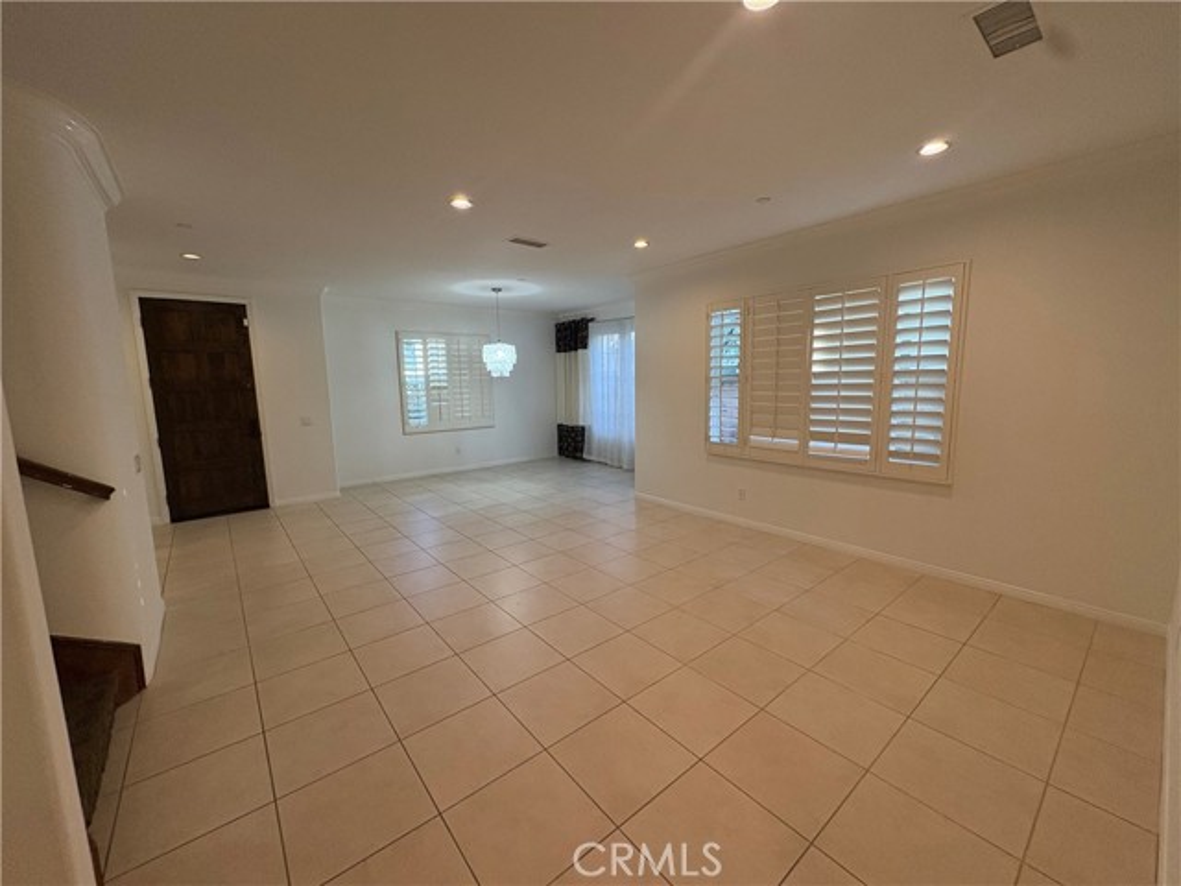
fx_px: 478
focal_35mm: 14
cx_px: 590
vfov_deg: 85.7
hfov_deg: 102.1
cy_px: 443
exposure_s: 1/120
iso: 250
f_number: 2.2
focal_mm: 2.22
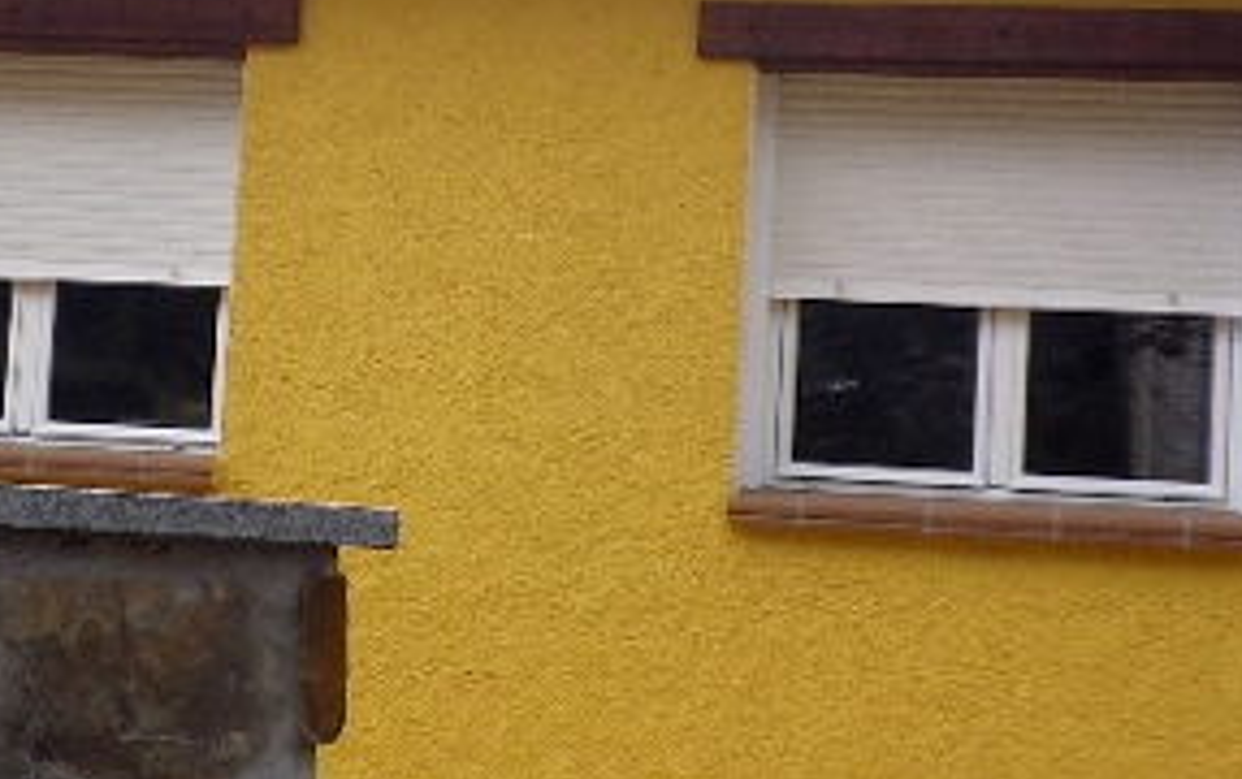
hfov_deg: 22.2
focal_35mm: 93
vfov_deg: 14.1
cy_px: 249
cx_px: 376
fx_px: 3151
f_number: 3.5
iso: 80
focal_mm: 5.05
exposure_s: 1/200
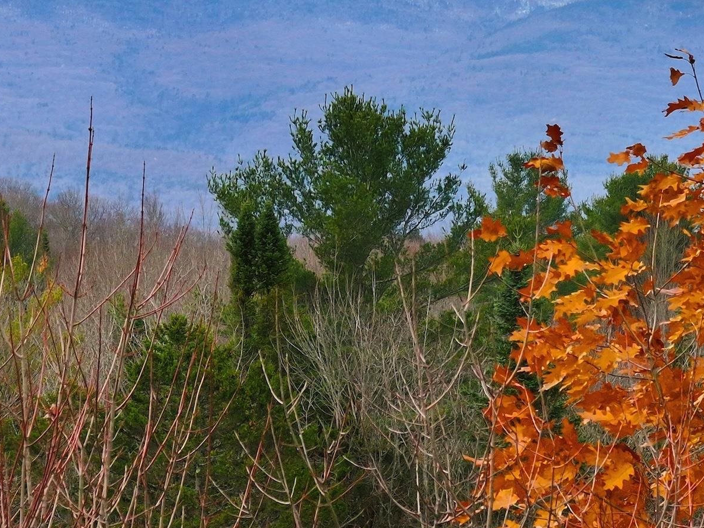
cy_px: 100
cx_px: 252
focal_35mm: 301
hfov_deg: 6.6
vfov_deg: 4.9
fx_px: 6122
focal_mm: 30.7
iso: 100
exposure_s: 1/30
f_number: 3.4
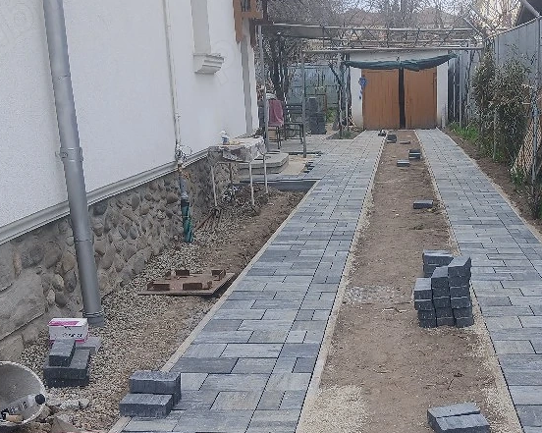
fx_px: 737
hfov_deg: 39.7
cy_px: 256
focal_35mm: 46
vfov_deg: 32.6
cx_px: 374
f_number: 1.8
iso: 20
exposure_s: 1/137
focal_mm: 3.98
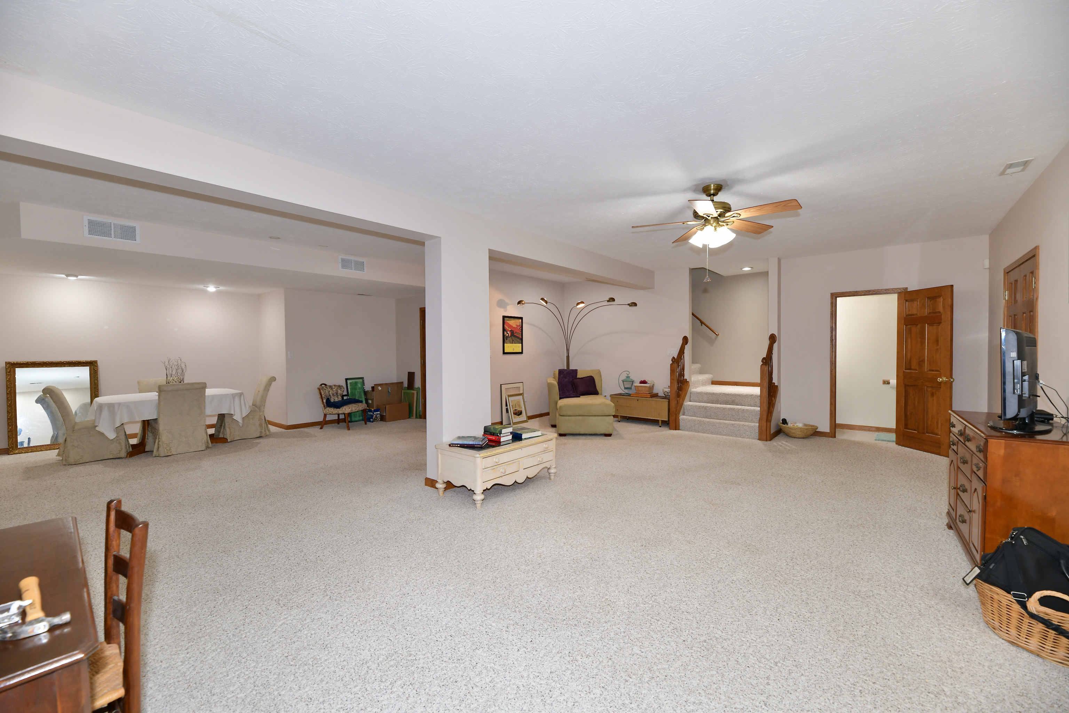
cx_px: 534
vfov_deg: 81.2
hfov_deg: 104.3
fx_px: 416
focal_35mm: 14
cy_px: 356
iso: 640
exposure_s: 1/30
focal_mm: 14
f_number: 6.3
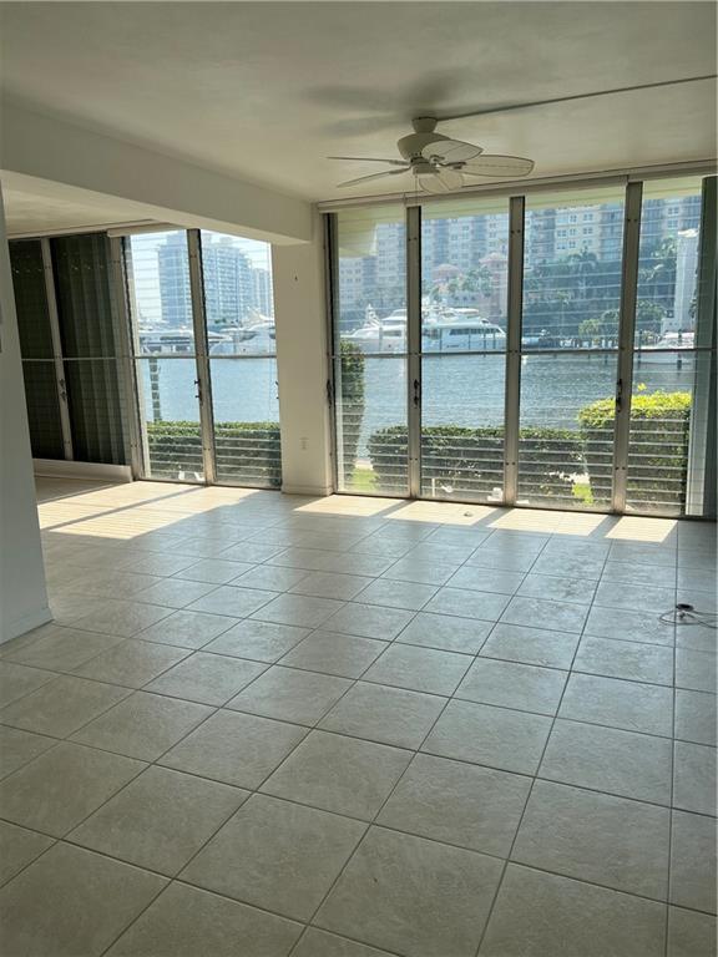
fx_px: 719
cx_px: 359
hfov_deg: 53.1
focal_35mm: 26
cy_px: 478
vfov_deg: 67.3
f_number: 1.5
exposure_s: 1/1468
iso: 50
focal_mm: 5.7
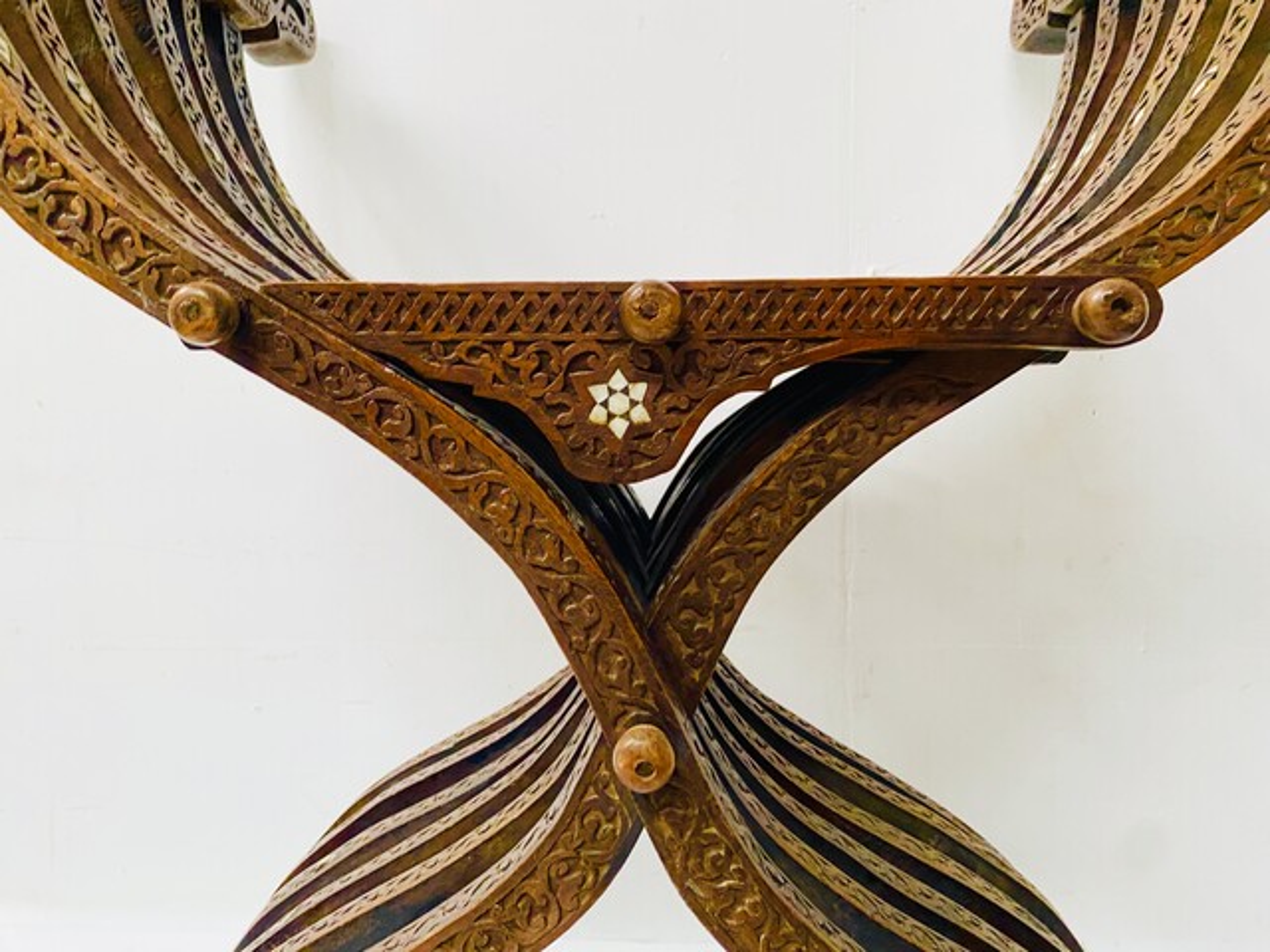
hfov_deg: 67.3
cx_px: 635
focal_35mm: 26
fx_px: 954
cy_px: 476
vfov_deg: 53.1
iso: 640
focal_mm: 4.25
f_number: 1.8
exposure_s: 1/30
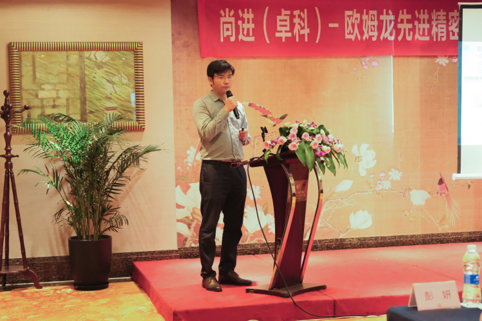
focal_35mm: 62
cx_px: 241
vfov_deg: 21.9
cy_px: 160
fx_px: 830
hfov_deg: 32.4
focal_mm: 41.1
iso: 12800
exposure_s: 1/200
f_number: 4
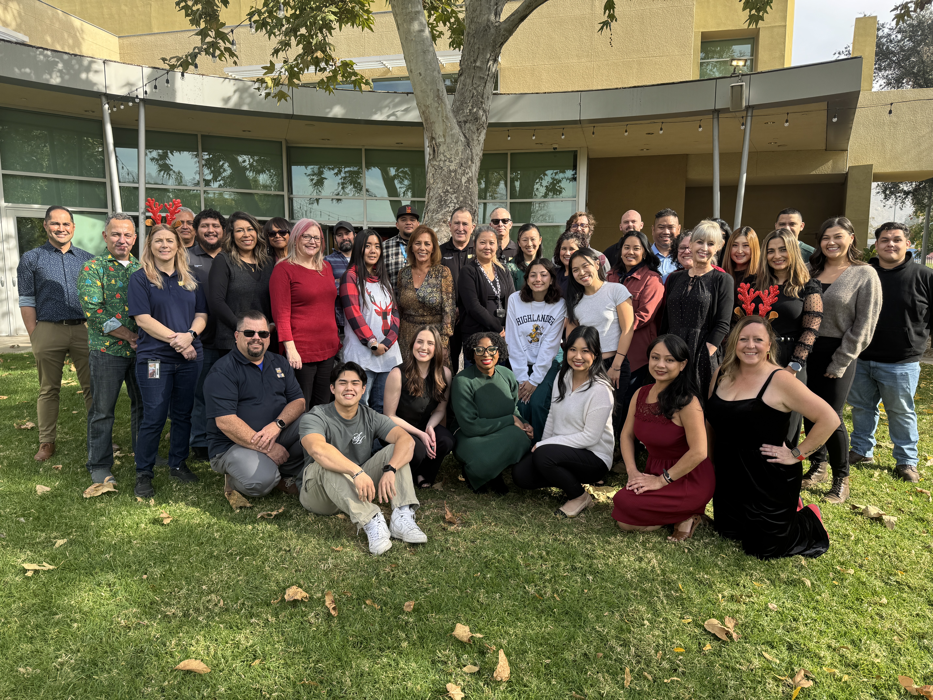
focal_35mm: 24
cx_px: 466
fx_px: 647
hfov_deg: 71.6
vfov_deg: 56.8
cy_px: 350
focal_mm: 6.76
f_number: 1.78
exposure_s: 1/912
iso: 80
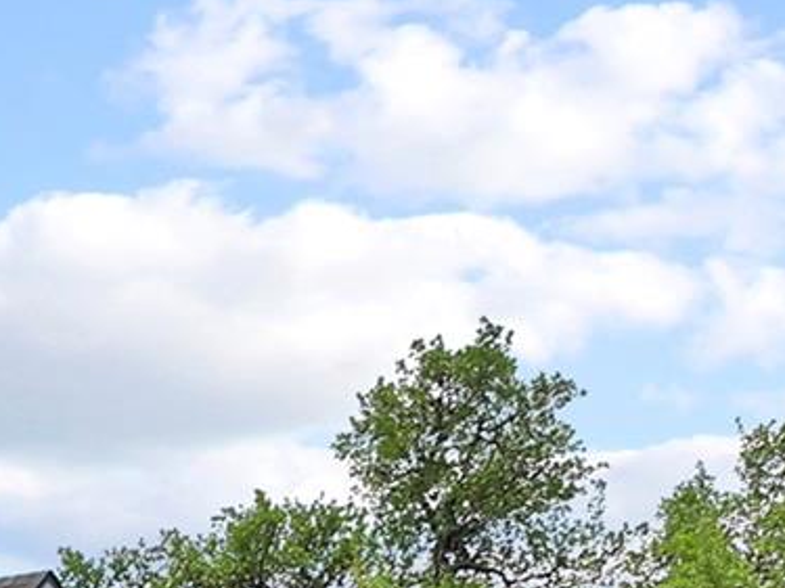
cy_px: 1519
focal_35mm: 131
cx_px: -613
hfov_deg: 13.5
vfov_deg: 9.7
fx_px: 2970
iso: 190
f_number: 2.8
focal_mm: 12.29
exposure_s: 1/2000
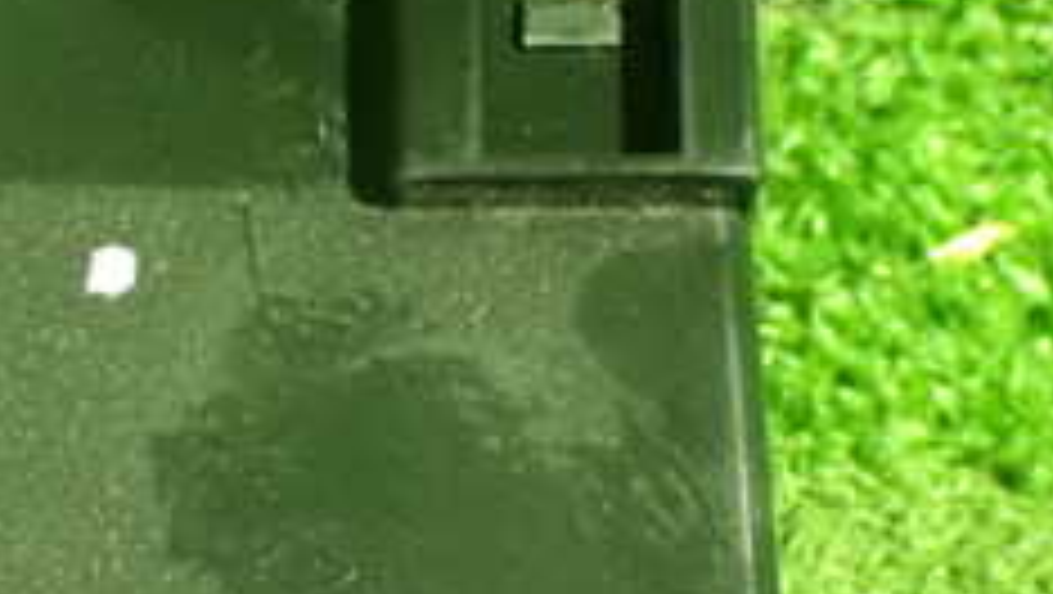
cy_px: 405
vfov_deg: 11.4
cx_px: 189
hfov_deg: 19.9
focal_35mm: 106
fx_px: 2962
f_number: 2.7
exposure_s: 1/13
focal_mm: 6.83
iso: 1600
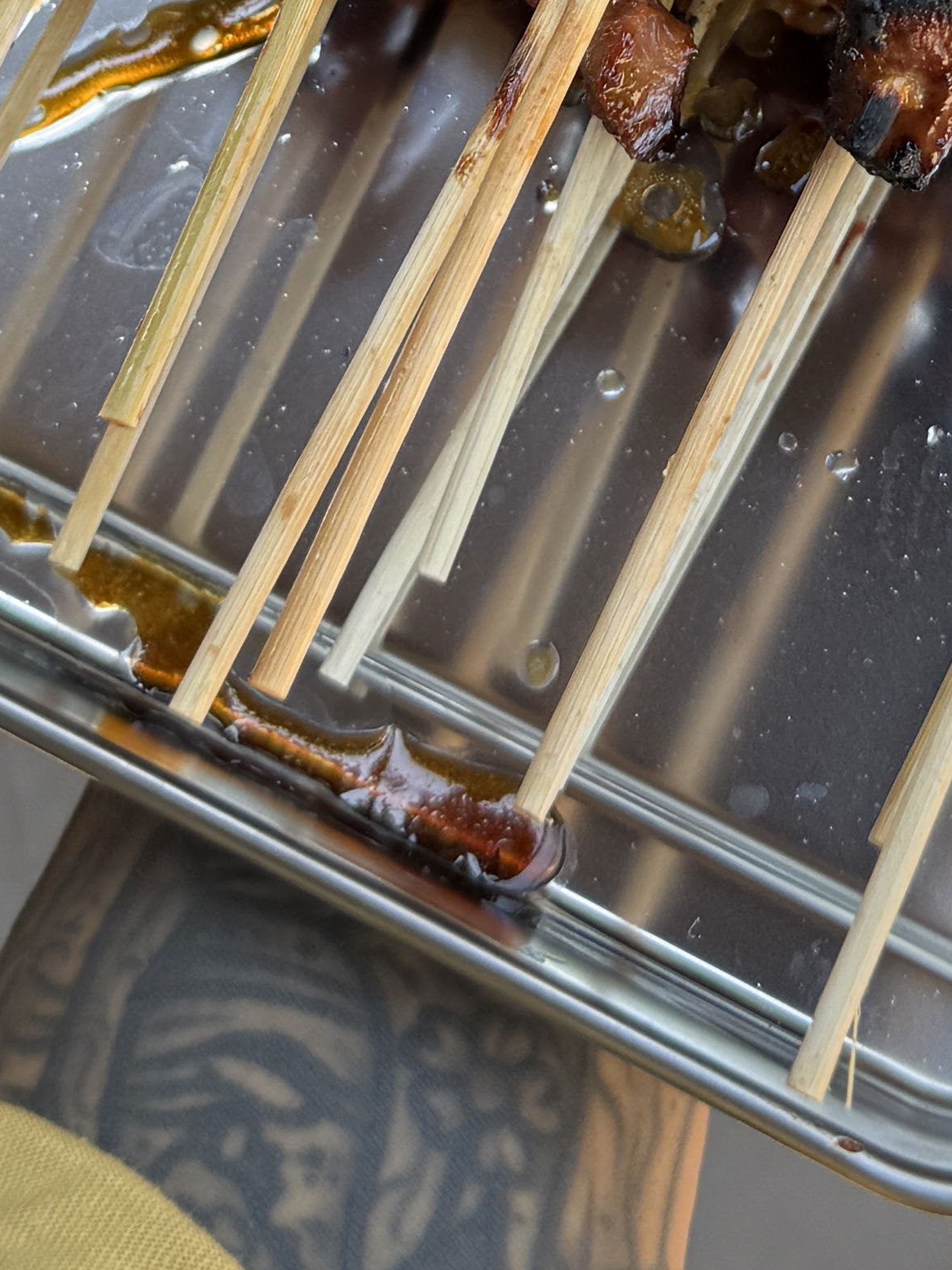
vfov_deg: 20.6
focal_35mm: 88
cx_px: 765
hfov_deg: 16.6
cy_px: -301
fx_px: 3228
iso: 100
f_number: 1.78
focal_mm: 6.76
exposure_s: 1/551
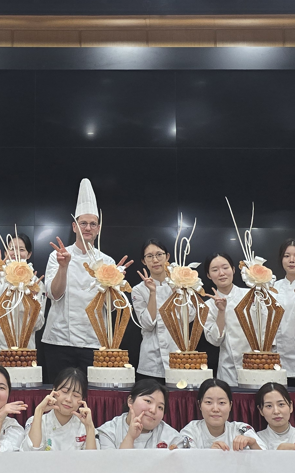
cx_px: 14
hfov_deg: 19.0
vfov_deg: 30.5
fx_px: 862
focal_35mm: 67
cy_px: 189
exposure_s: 1/120
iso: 640
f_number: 1.7
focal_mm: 6.3
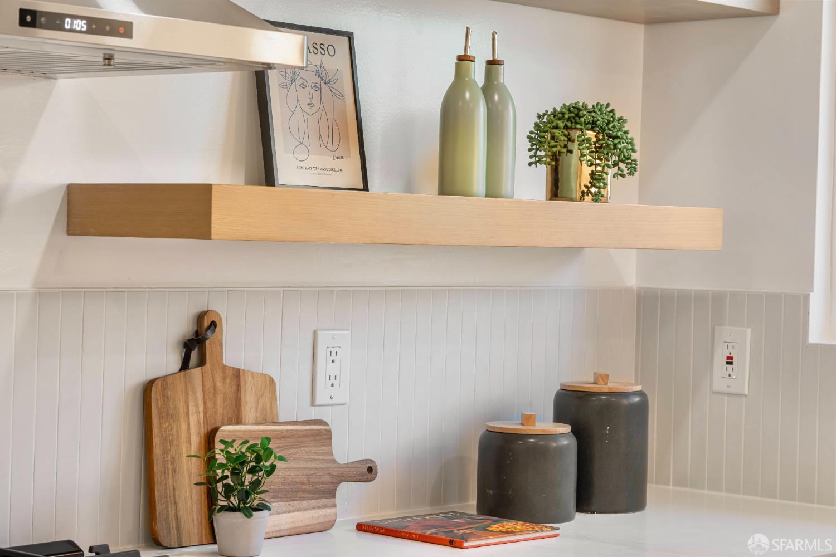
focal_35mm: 81
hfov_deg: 25.1
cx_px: 418
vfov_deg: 16.9
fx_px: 1881
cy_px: 278
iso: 320
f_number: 11
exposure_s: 1/3
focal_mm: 81
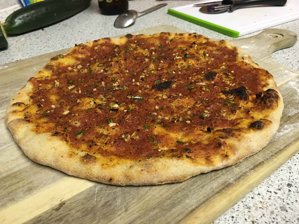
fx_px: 250
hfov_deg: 61.7
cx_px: 150
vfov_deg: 48.2
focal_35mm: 29
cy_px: 112
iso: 80
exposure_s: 1/10
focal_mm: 4.15
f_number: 2.2
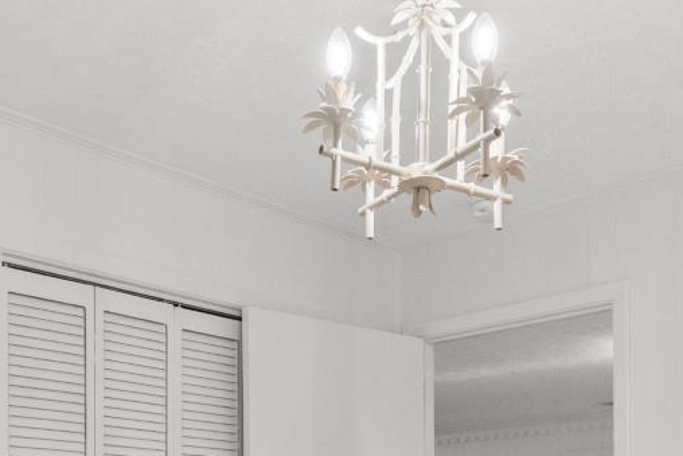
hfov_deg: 38.9
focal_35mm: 51
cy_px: 542
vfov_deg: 24.2
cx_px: 331
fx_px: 968
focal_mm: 11
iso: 100
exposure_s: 1/1.25
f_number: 4.8
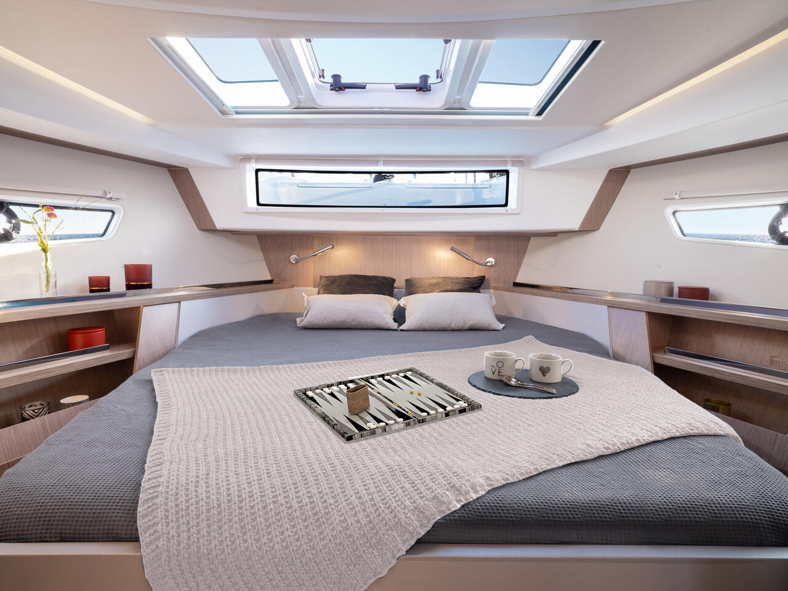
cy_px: 296
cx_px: 394
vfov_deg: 71.6
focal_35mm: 18
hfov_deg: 87.8
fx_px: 410
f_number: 22
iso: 400
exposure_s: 1
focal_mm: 23
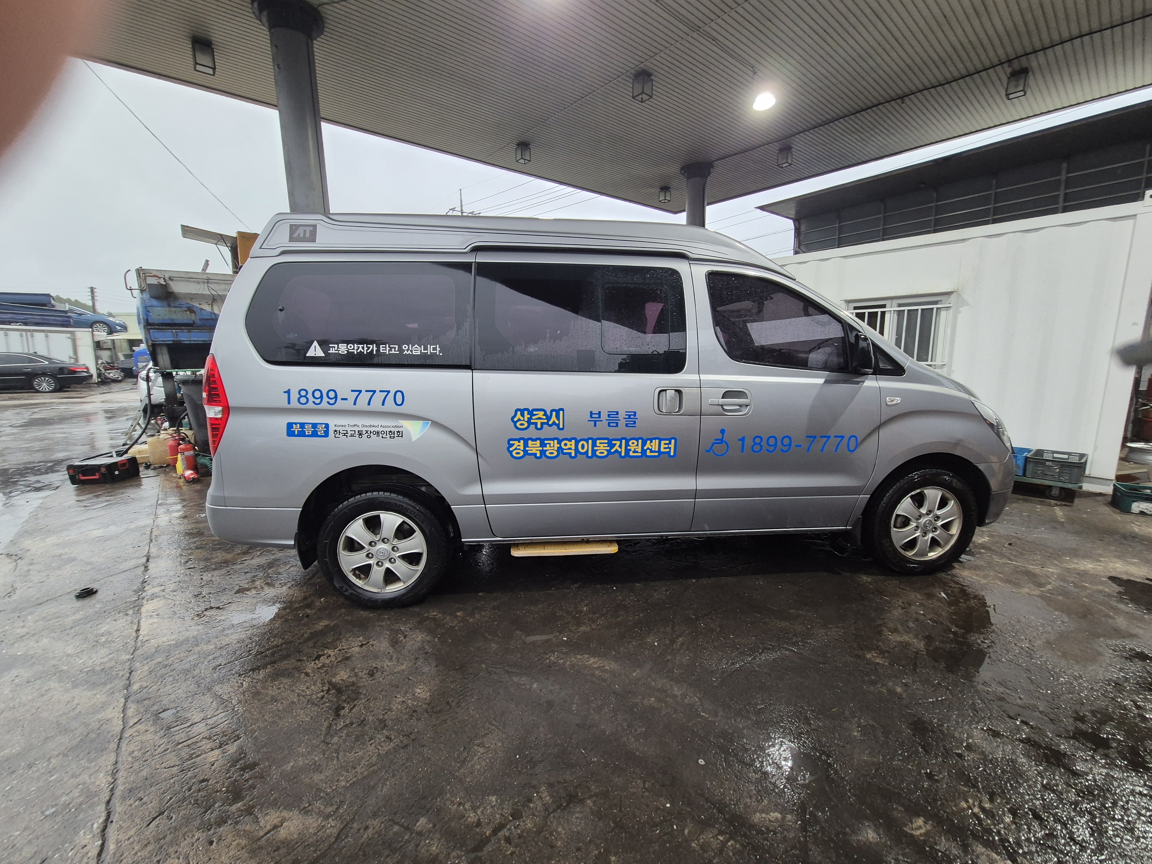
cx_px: 576
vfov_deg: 89.9
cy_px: 432
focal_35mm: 13
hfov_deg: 106.2
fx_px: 433
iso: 125
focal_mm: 2.2
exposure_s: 1/60
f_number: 2.2
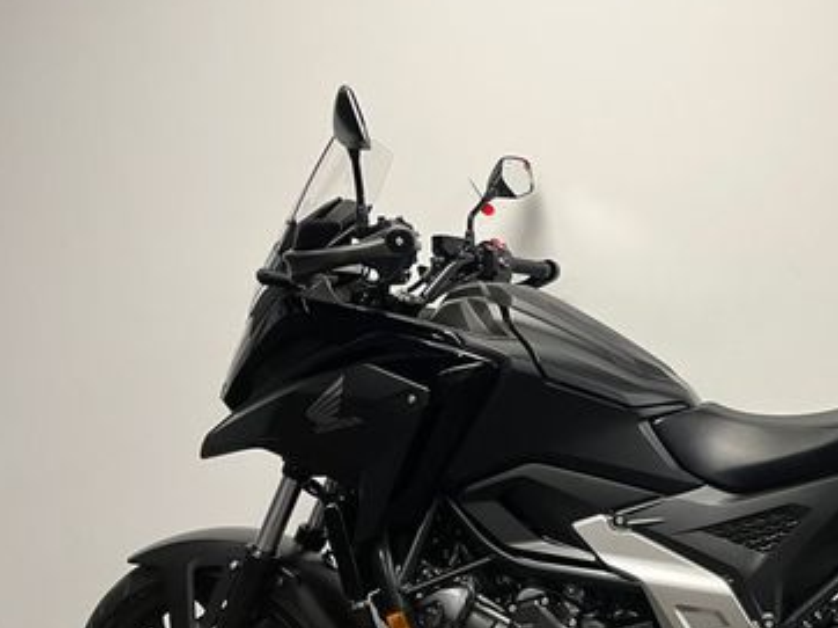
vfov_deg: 31.1
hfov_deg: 39.4
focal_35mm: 46
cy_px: 452
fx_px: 1113
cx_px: 690
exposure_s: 1/50
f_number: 1.6
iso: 80
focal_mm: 5.1
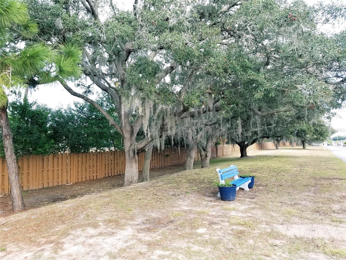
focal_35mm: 26
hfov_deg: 67.3
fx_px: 260
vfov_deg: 53.1
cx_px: 173
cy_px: 130
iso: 50
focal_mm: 4.3
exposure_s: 1/316
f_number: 1.7
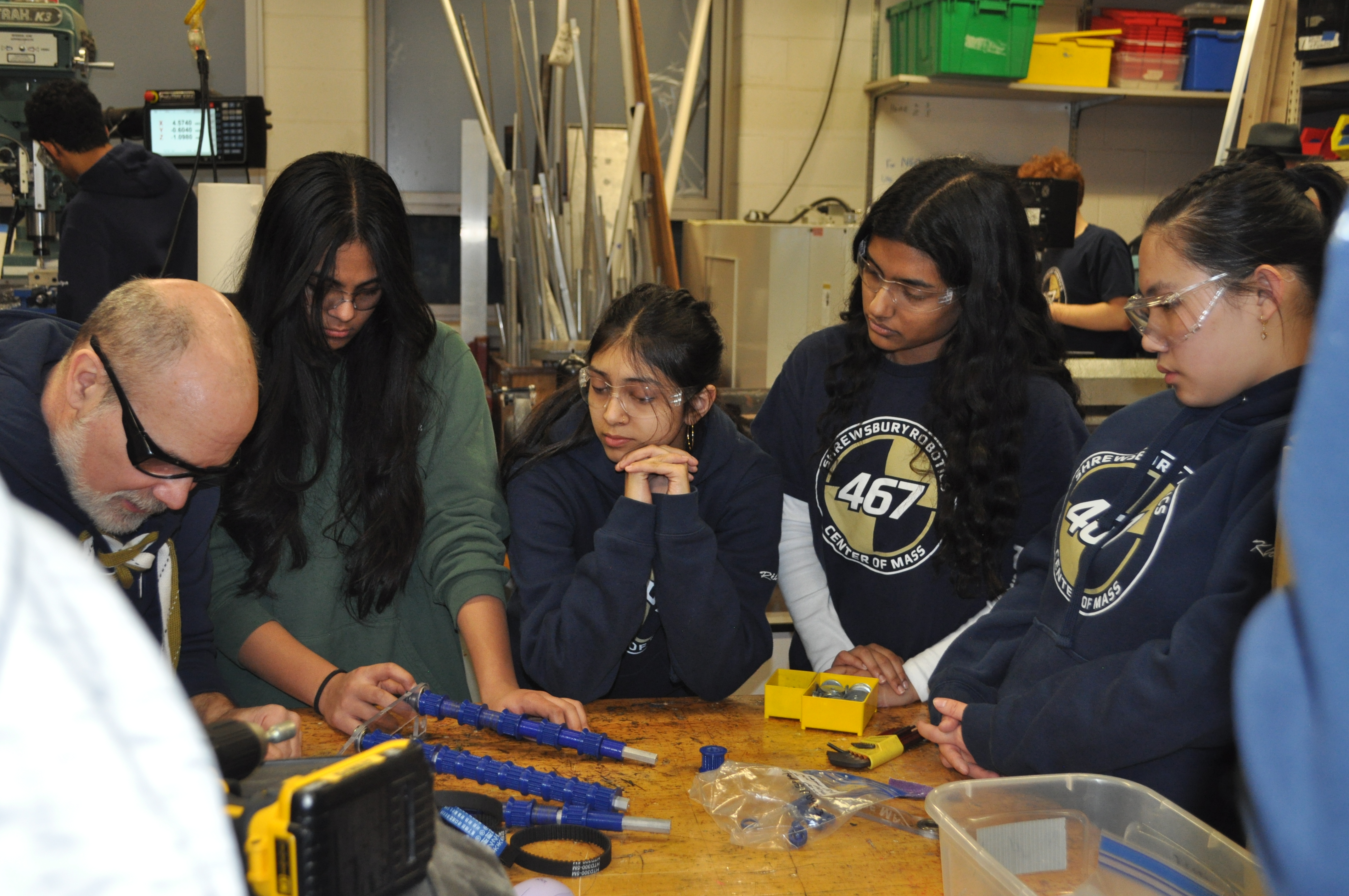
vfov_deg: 31.8
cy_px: 448
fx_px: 1572
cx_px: 674
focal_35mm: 42
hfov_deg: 46.4
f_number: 4.5
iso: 800
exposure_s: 1/60
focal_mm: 28
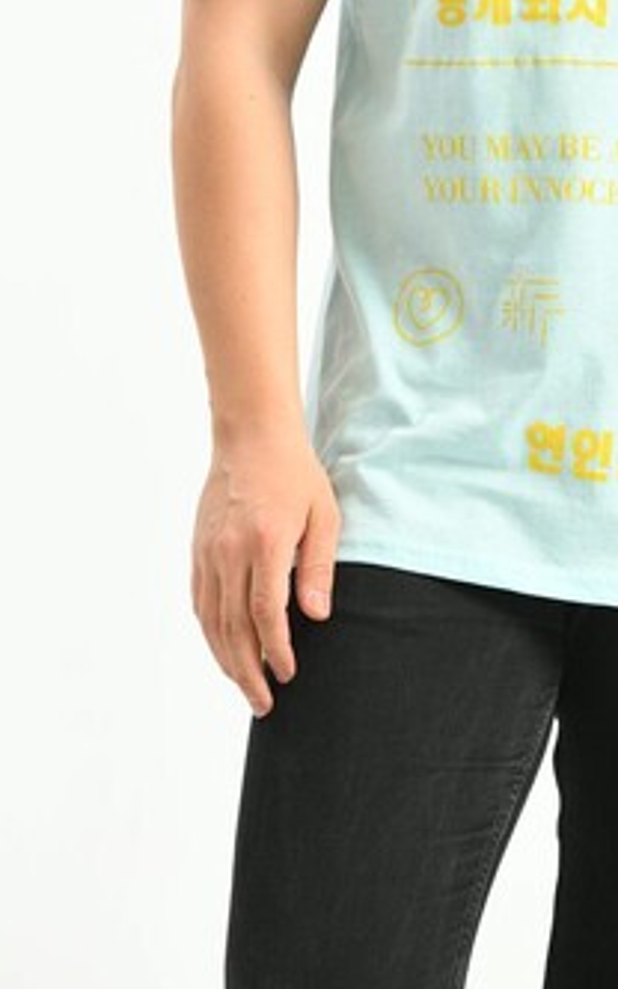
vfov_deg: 7.0
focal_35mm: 298
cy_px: 42
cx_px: 660
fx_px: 8034
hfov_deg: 4.4
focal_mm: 130
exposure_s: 1/160
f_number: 5.6
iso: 100
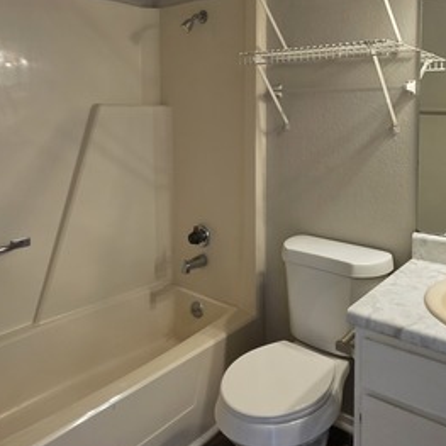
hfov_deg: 56.4
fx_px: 408
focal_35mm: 28
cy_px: 146
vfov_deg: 56.0
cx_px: 288
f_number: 1.9
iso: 200
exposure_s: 1/60
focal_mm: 2.2
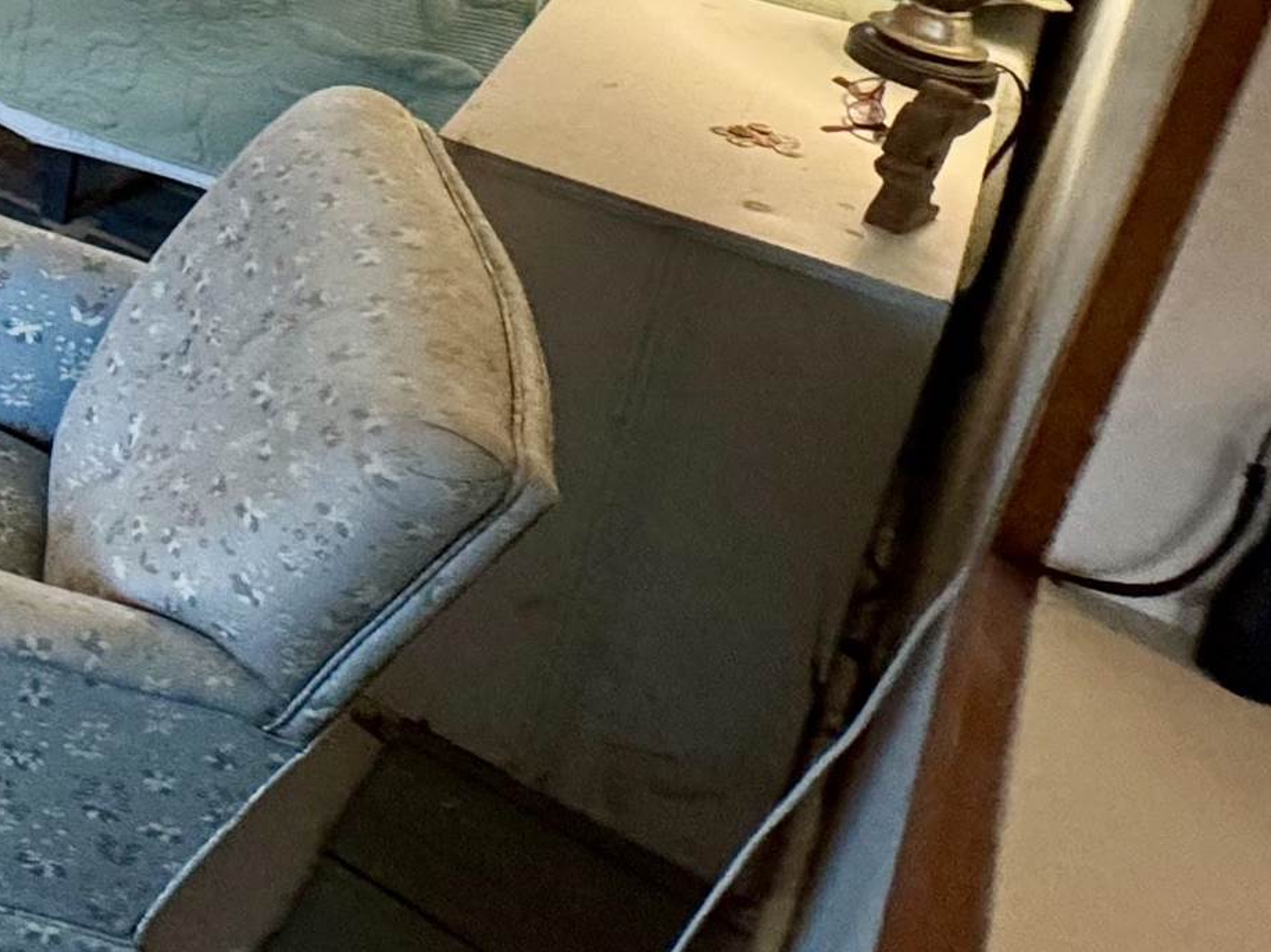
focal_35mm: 47
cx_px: -685
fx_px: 1725
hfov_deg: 26.9
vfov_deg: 26.7
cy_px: -244
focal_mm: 2.22
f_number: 2.2
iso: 320
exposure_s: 1/60
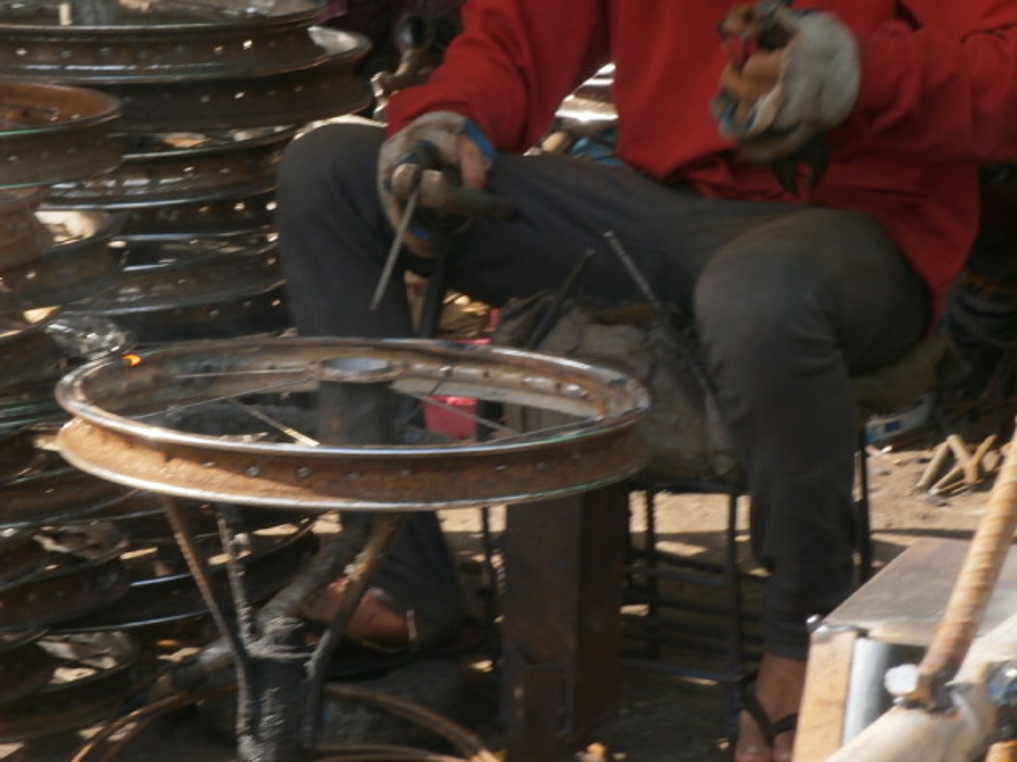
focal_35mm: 130
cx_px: 508
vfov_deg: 11.4
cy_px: 381
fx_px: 3819
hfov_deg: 15.2
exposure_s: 1/100
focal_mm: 23.5
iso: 100
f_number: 6.5
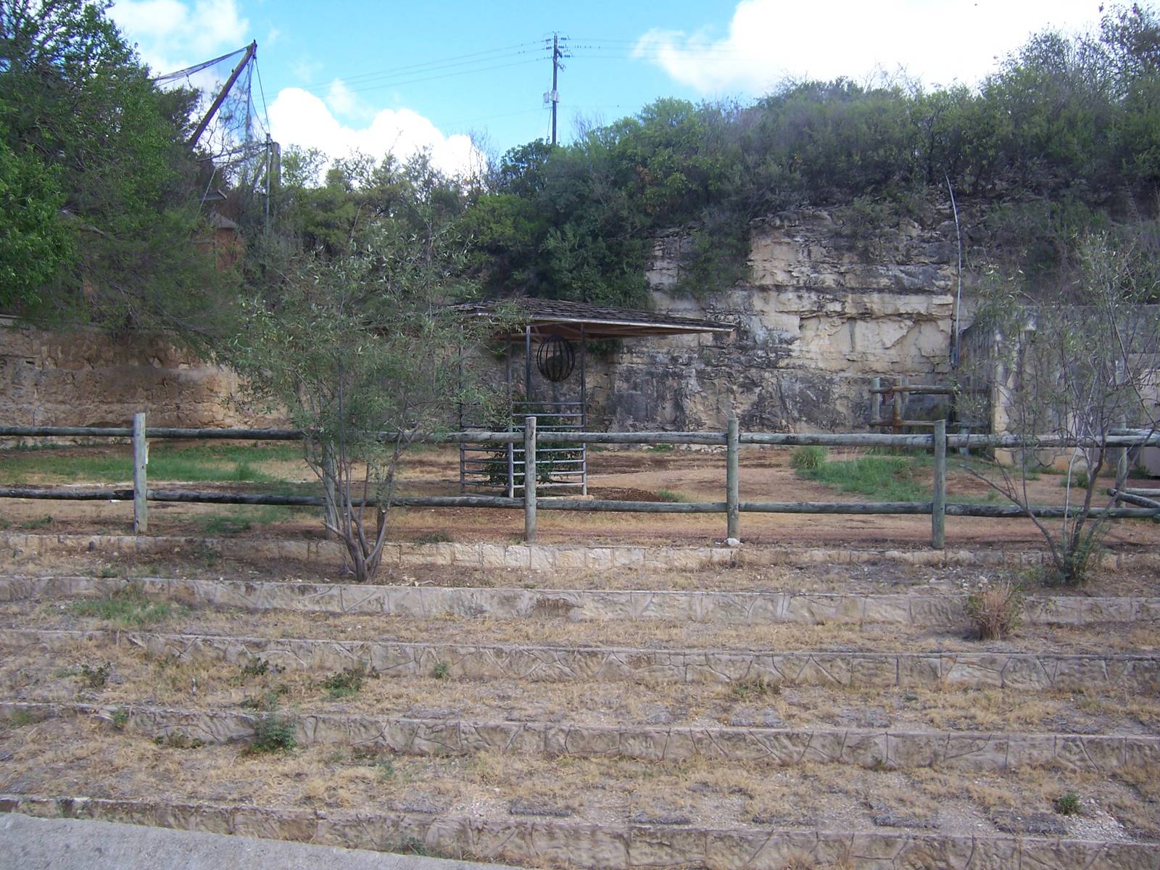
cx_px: 580
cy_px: 435
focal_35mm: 33
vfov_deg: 42.9
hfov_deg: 55.4
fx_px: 1106
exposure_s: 1/350
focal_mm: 5.5
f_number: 3.4
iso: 80
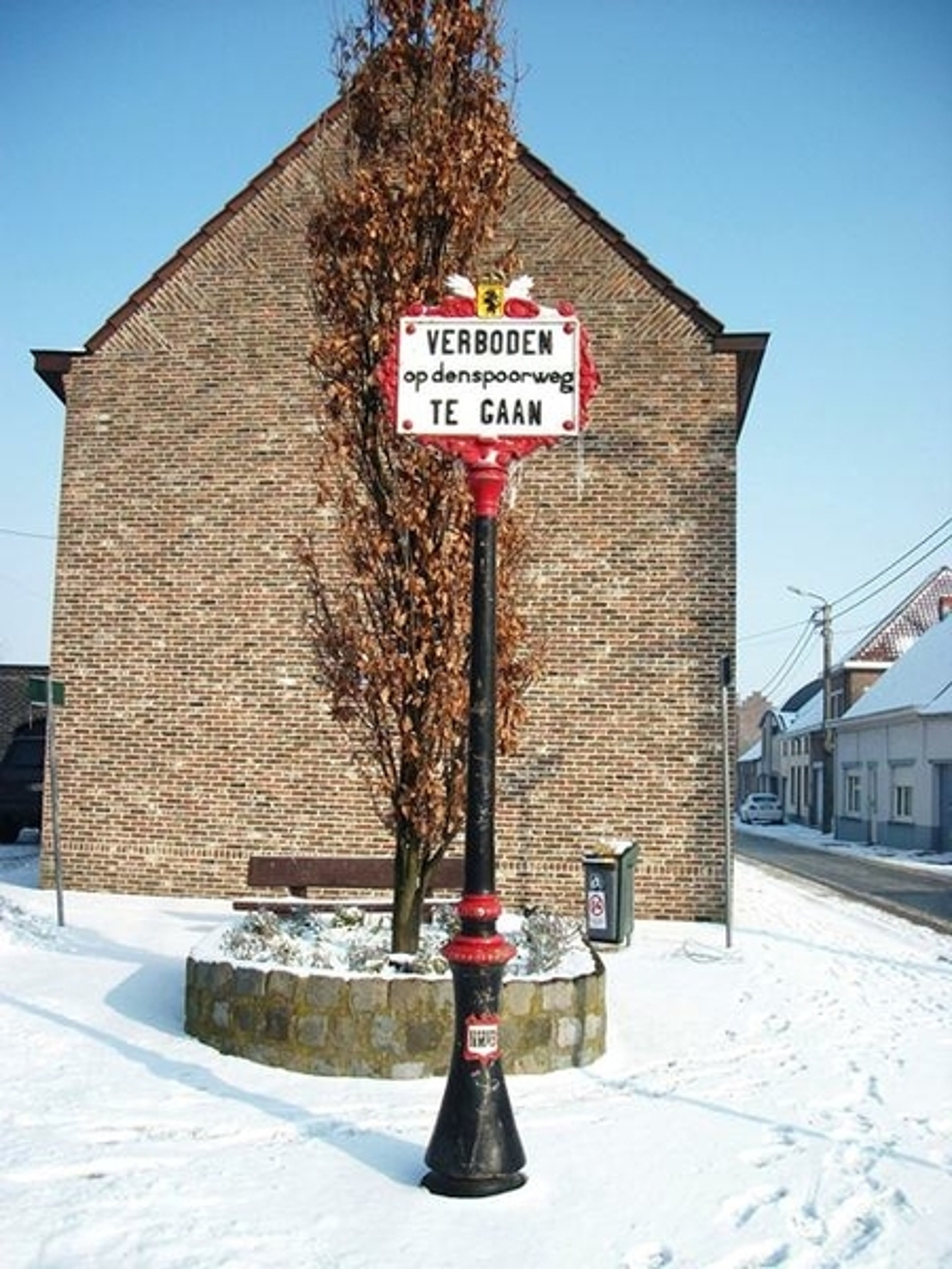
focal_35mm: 32
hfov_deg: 44.2
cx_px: 476
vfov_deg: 56.8
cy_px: 634
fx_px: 1173
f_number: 8.8
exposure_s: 1/125
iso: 80
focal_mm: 5.7
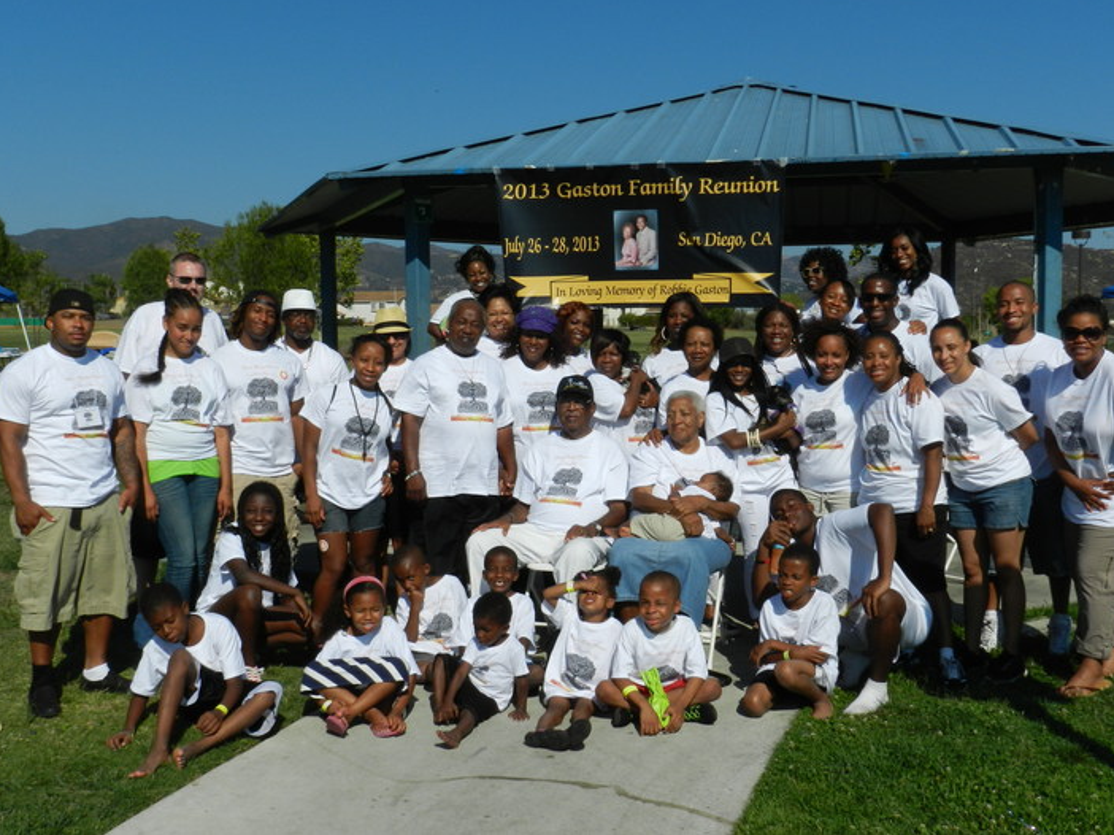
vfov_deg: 36.8
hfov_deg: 47.9
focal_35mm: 39
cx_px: 557
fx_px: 1255
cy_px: 408
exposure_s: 1/800
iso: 160
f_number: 7.1
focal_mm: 6.7
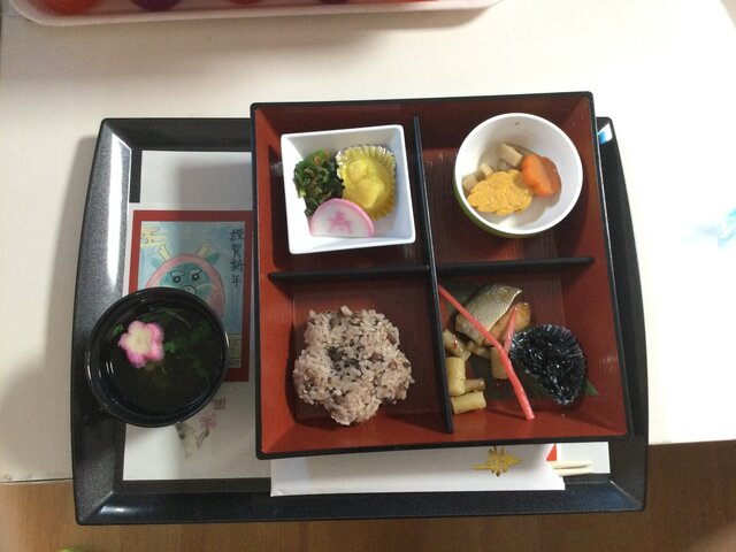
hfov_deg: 58.4
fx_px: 659
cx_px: 368
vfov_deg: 45.4
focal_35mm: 31
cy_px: 276
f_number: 2.4
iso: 200
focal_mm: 3.3
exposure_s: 1/24
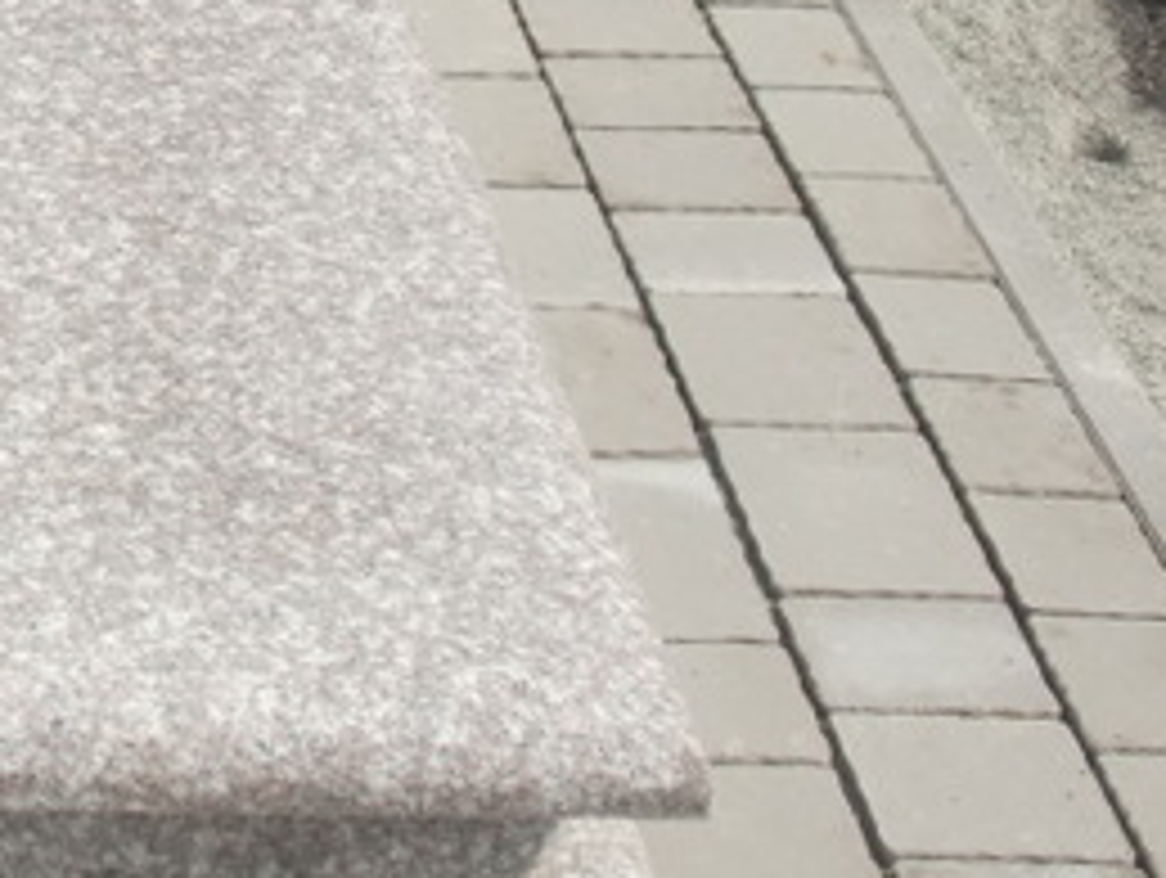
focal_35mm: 148
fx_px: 4992
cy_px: -257
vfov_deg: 9.9
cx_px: -432
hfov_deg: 12.8
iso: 64
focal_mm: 7.91
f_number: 3.4
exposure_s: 1/800
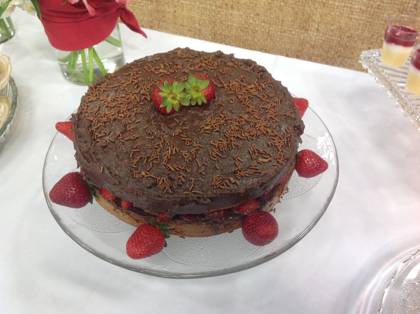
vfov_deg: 40.6
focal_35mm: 35
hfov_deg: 52.7
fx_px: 424
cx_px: 210
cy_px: 157
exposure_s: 1/30
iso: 50
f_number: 2.4
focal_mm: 4.28
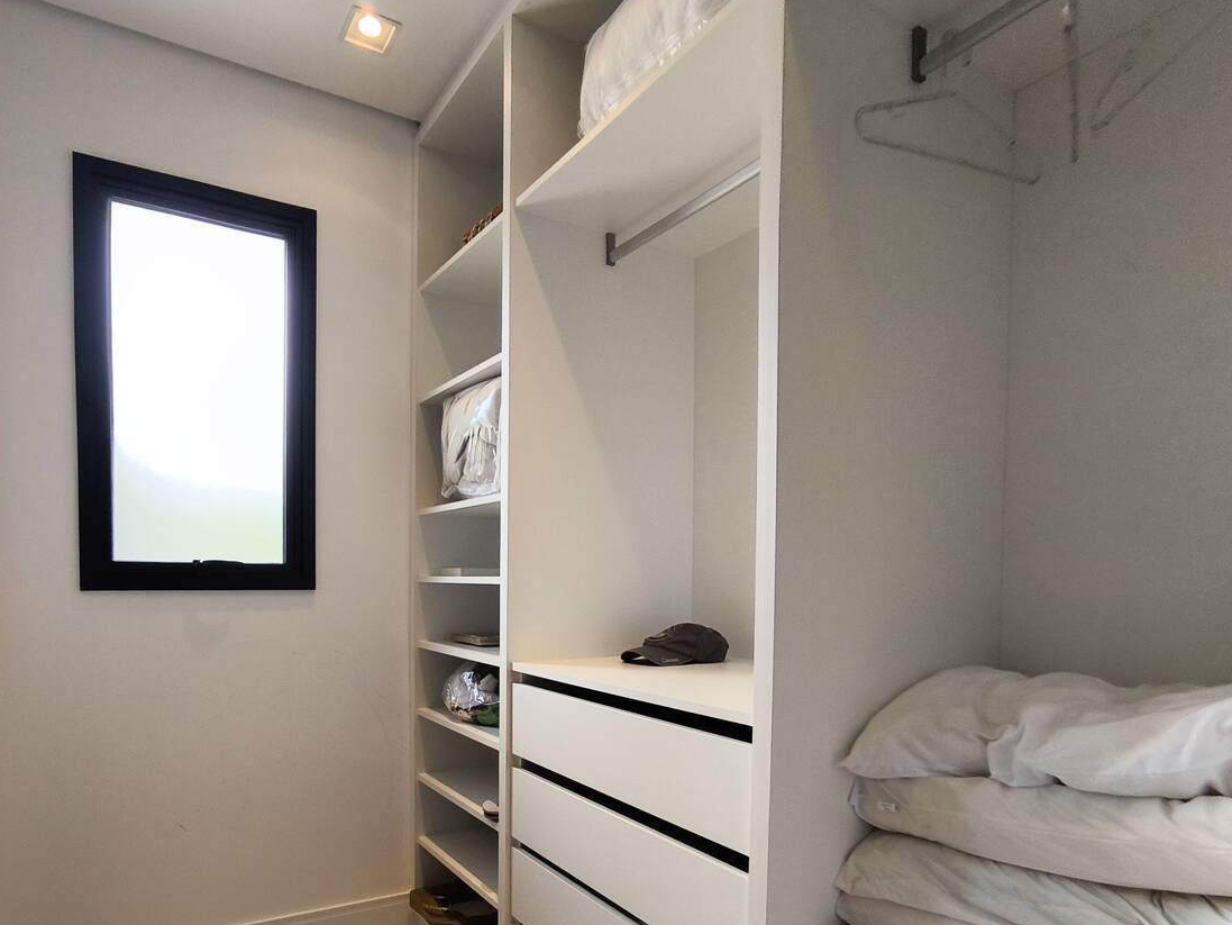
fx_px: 747
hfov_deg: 78.4
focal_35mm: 21
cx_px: 514
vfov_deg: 62.3
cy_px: 592
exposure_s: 1/120
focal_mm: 1.65
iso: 64
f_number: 2.2
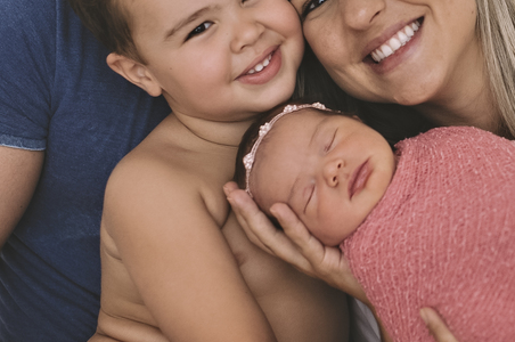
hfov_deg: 21.5
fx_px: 1329
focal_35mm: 93
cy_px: 16
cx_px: 464
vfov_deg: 14.5
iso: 200
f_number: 2.5
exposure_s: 1/125
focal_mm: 35
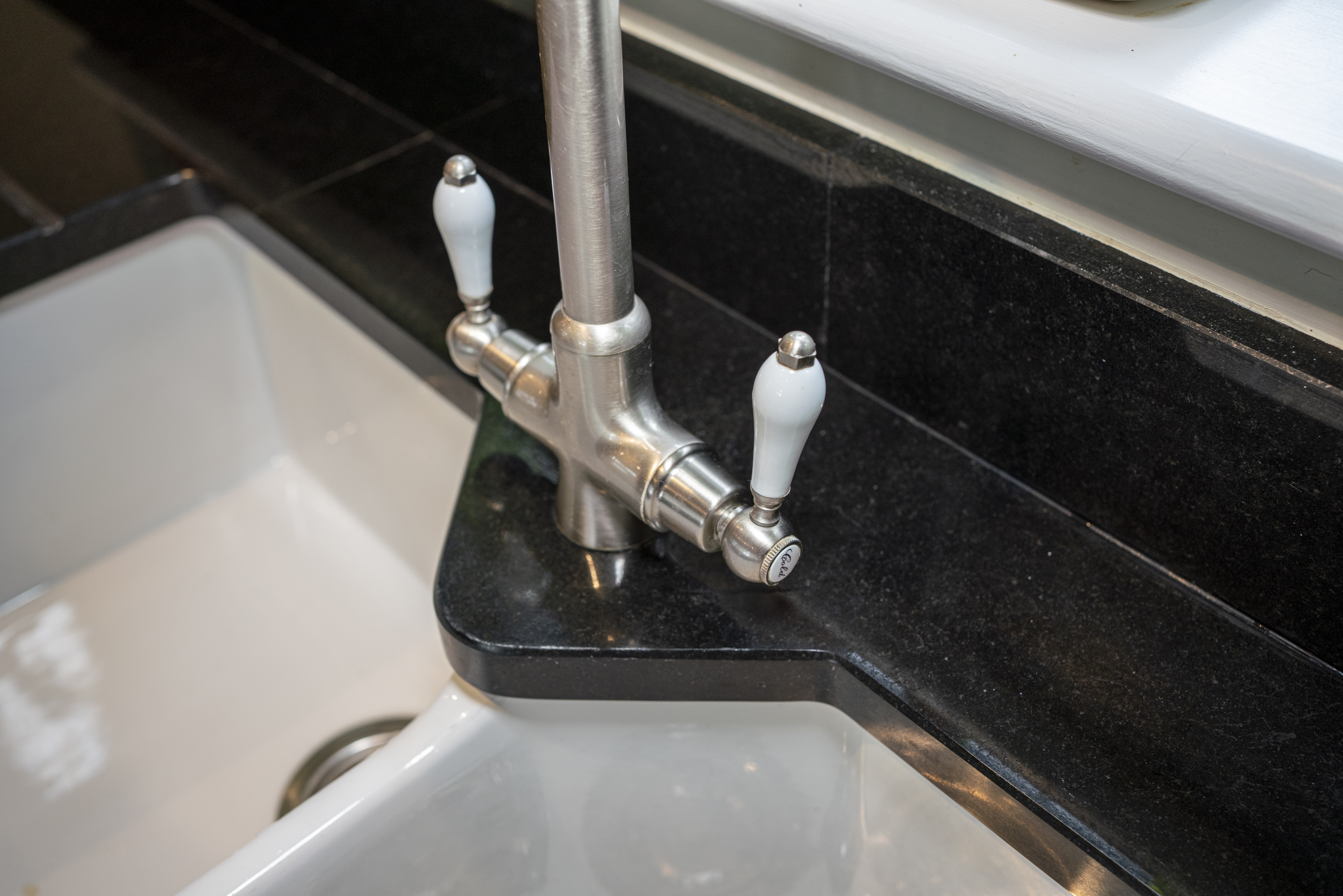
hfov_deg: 54.4
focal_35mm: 35
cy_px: 448
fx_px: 1306
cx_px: 672
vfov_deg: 37.9
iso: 800
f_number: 4.5
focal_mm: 35
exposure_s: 1/100
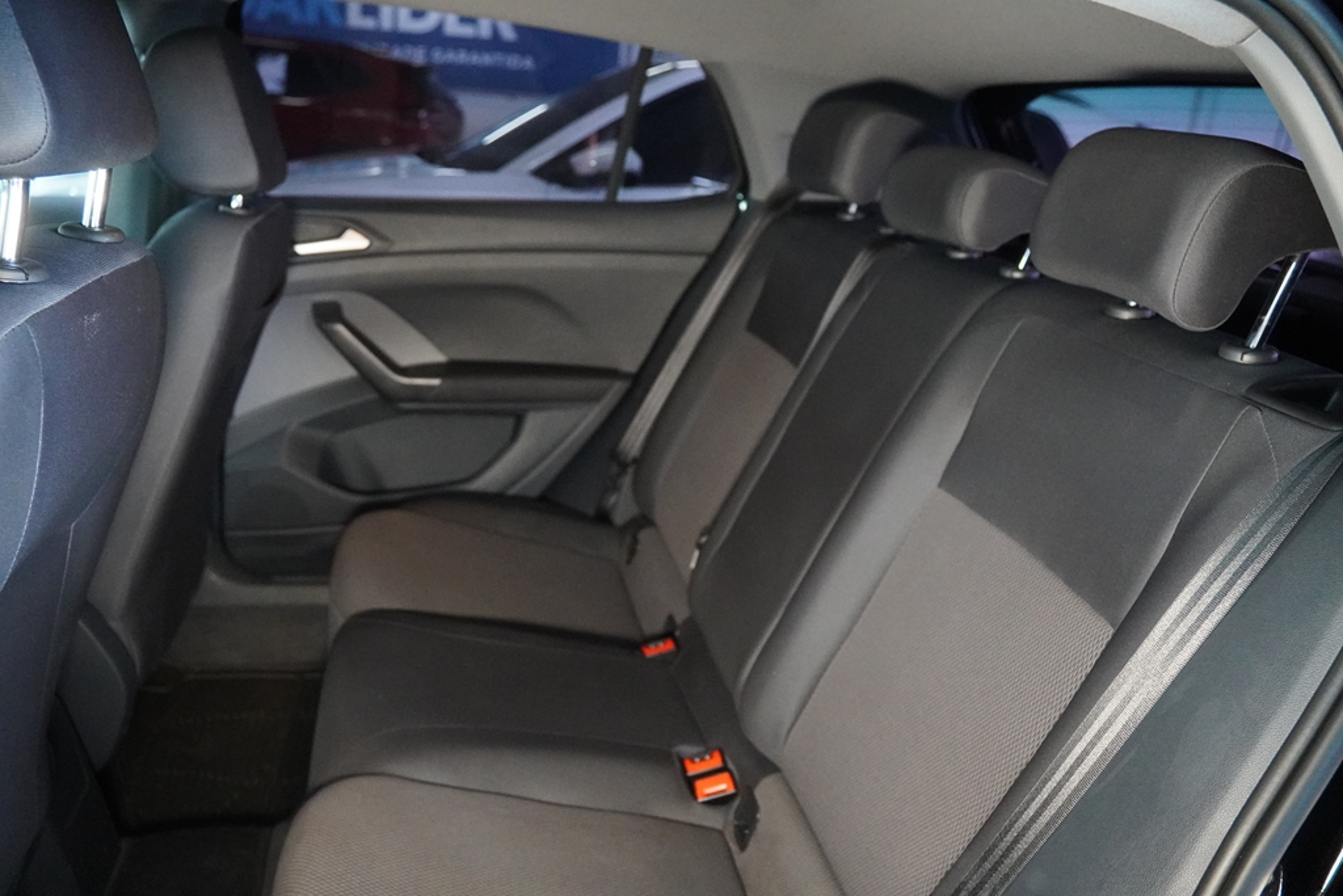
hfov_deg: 70.4
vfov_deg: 50.4
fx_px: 951
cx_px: 672
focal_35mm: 26
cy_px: 448
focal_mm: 17
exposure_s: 1/125
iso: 6400
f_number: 2.8
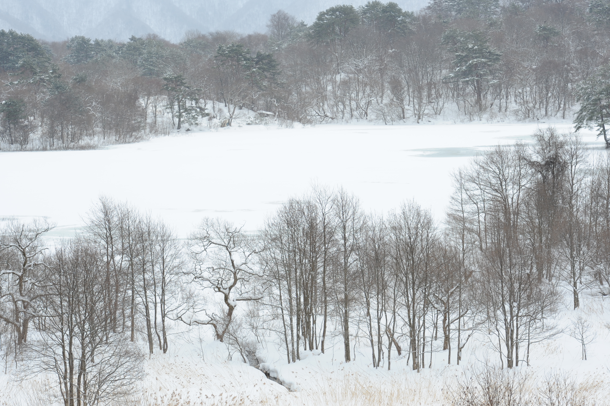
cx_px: 272
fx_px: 1998
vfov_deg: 11.6
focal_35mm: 118
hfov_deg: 17.4
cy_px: 172
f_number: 8
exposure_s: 1/320
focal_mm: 102
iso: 200
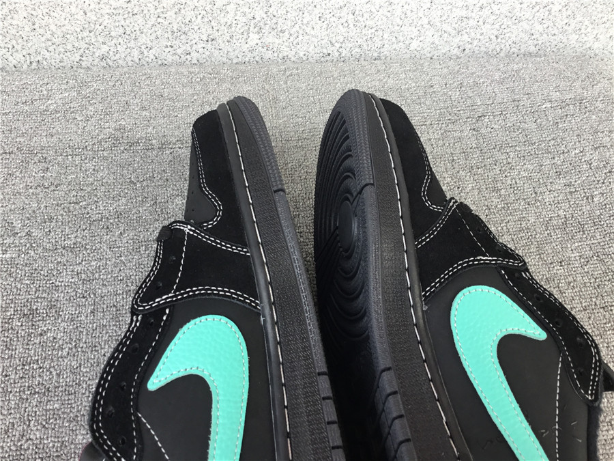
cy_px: 230
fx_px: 550
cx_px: 307
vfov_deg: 45.4
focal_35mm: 31
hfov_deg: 58.4
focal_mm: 3.3
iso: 32
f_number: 2.4
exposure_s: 1/100
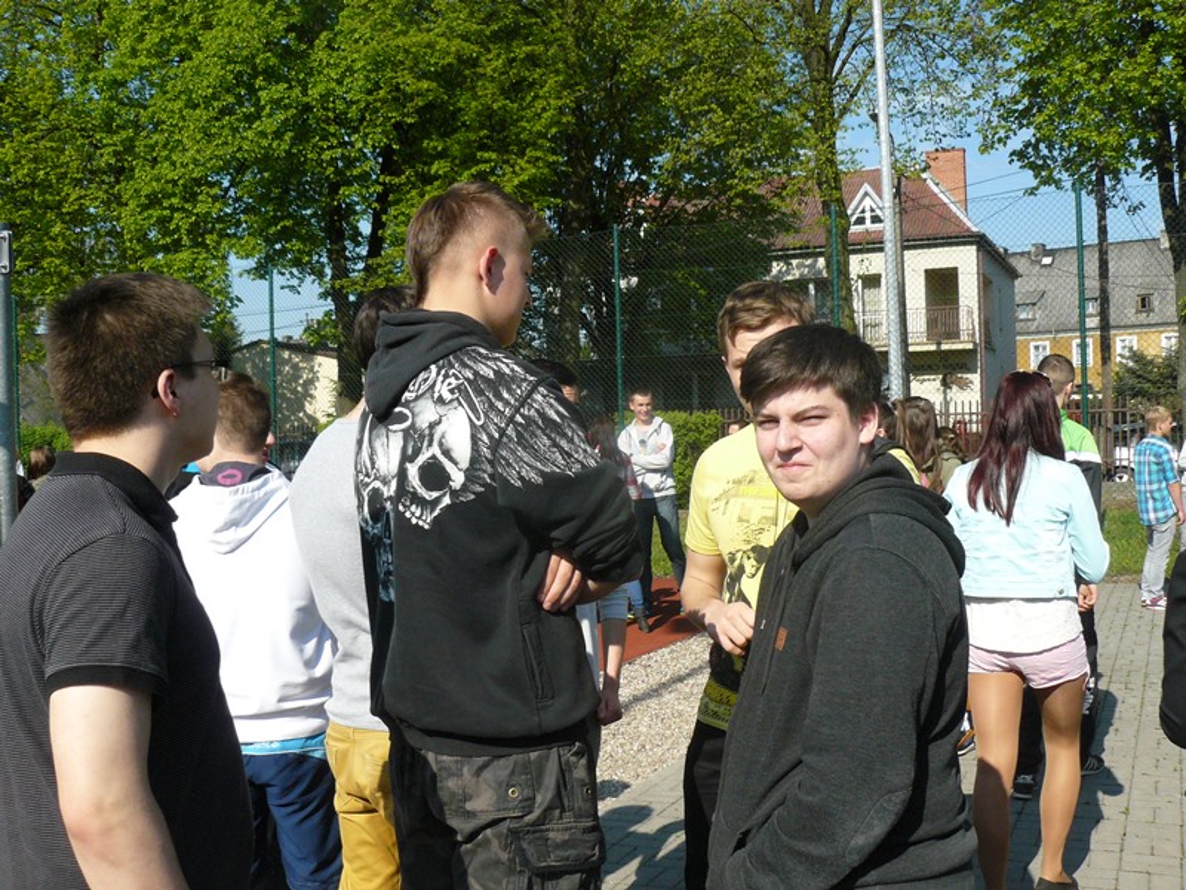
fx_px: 1233
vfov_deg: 39.7
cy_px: 445
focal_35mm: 36
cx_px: 593
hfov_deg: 51.4
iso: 200
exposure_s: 1/1300
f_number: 4
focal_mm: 6
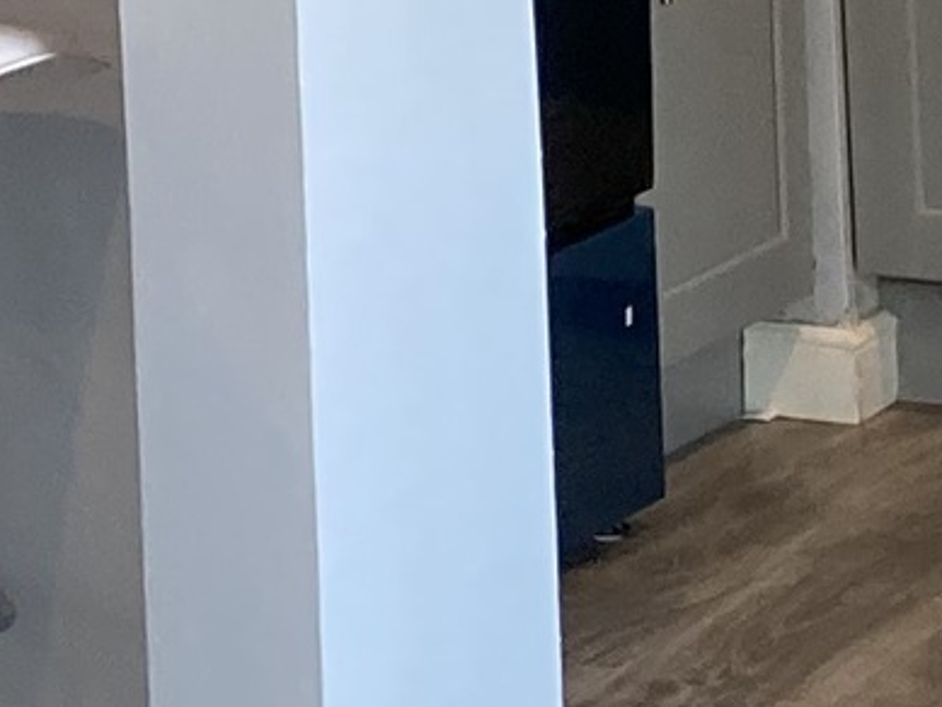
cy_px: -1346
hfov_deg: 8.4
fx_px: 6016
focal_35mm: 221
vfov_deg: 6.2
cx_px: -1029
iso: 100
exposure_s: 1/60
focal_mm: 3.99
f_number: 1.8
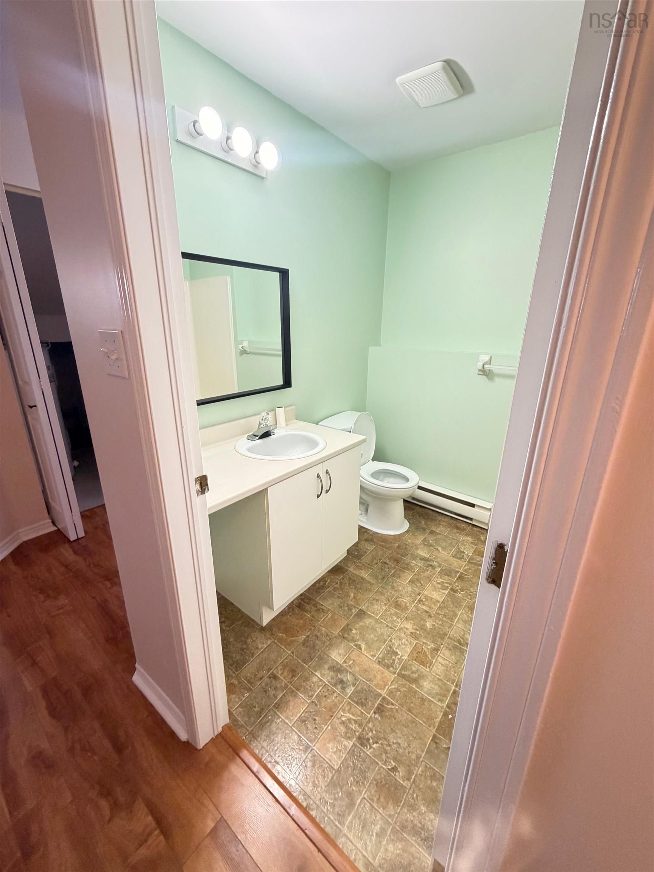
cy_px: 436
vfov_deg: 102.1
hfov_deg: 85.7
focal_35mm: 14
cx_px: 327
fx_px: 353
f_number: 2.2
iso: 400
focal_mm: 2.22
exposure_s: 1/60
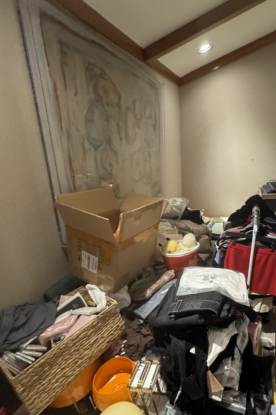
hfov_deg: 59.9
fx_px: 230
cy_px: 230
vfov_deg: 83.7
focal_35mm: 20
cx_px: 193
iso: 400
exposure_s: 1/60
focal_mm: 2.22
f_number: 2.2
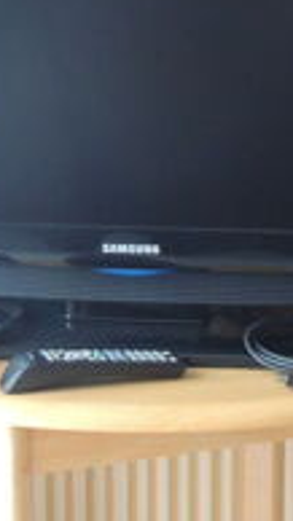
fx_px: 2046
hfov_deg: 8.2
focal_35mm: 148
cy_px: 191
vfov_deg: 14.5
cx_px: 91
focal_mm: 9.8
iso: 800
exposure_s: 1/8
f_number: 3.7
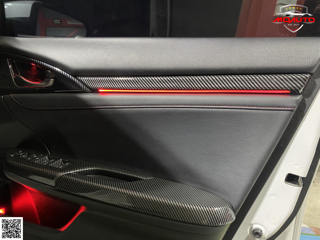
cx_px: 160
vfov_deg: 53.1
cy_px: 120
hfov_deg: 67.3
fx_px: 240
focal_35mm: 26
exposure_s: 1/25
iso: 500
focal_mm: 4.25
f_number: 1.8
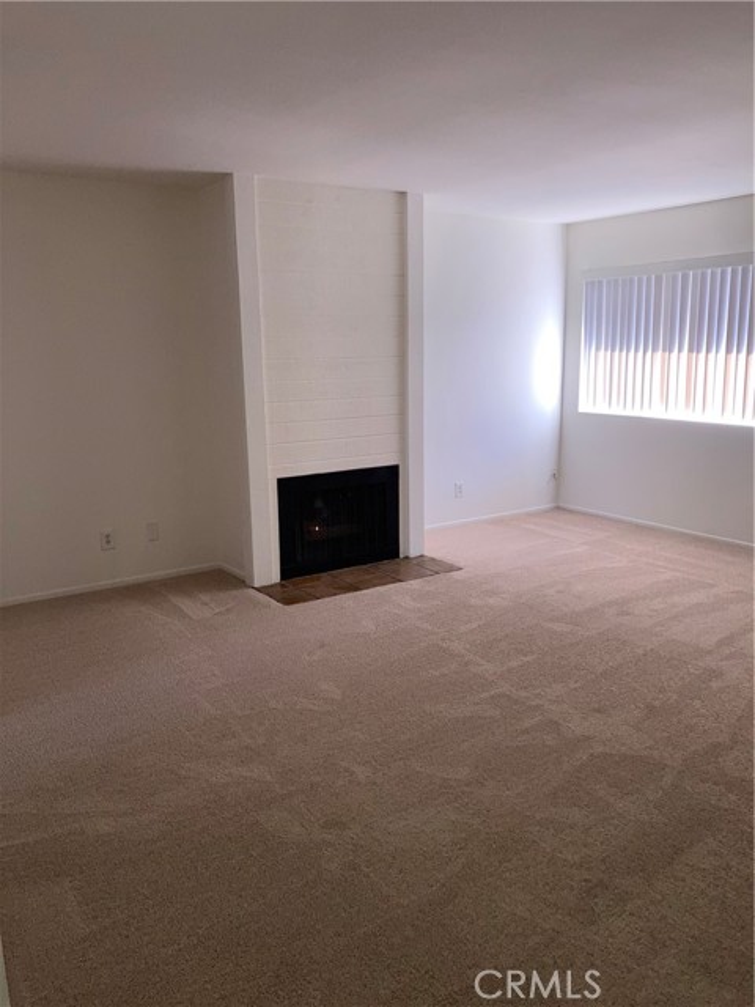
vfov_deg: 63.4
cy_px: 504
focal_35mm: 28
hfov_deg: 49.7
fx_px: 814
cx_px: 378
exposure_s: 1/121
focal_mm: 3.99
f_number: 1.8
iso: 50
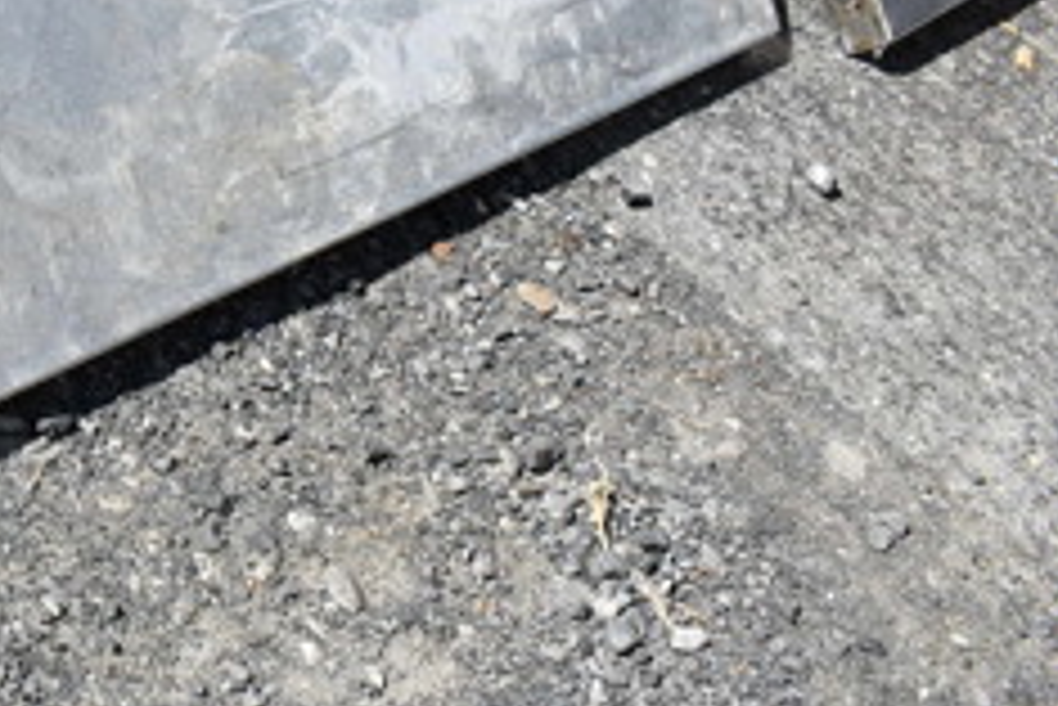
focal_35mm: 70
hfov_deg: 25.0
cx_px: -311
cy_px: 297
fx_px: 2058
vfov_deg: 19.5
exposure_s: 1/250
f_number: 8
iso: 100
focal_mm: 18
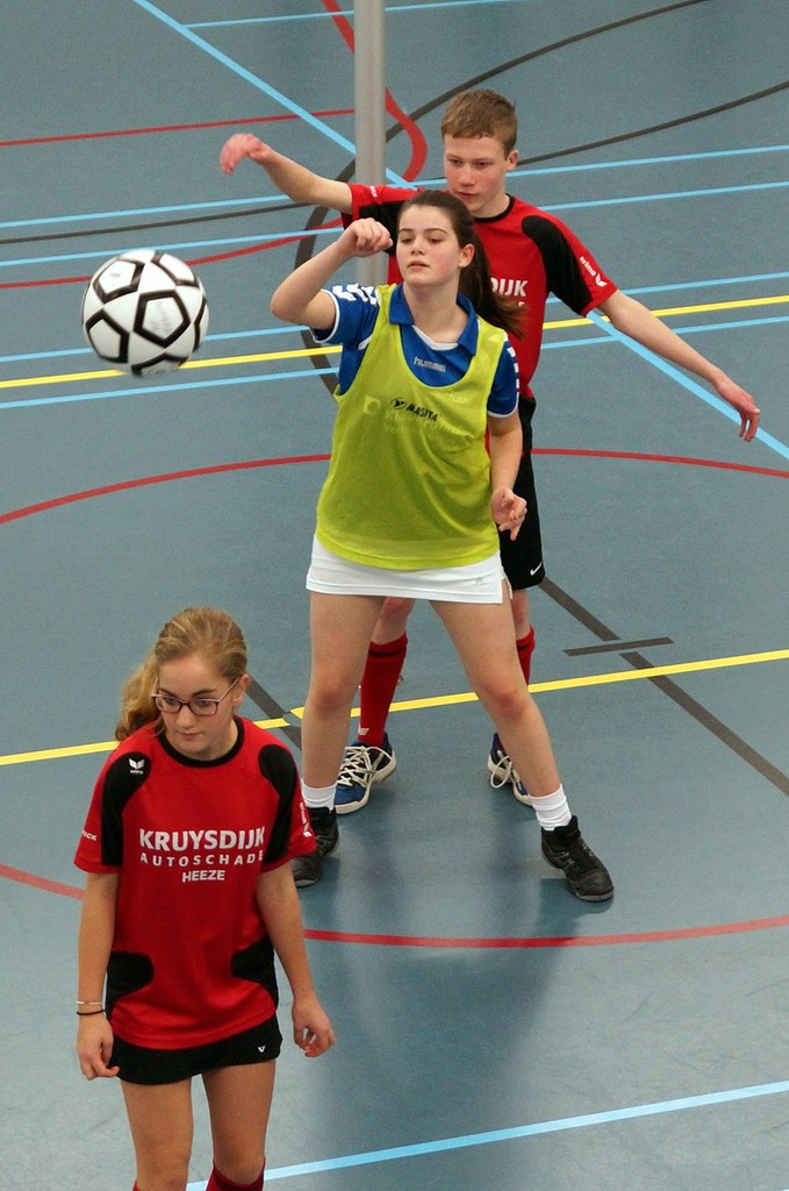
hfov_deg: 18.1
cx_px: 394
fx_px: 2475
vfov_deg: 27.0
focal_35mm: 75
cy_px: 596
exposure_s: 1/200
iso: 800
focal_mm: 50
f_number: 2.8
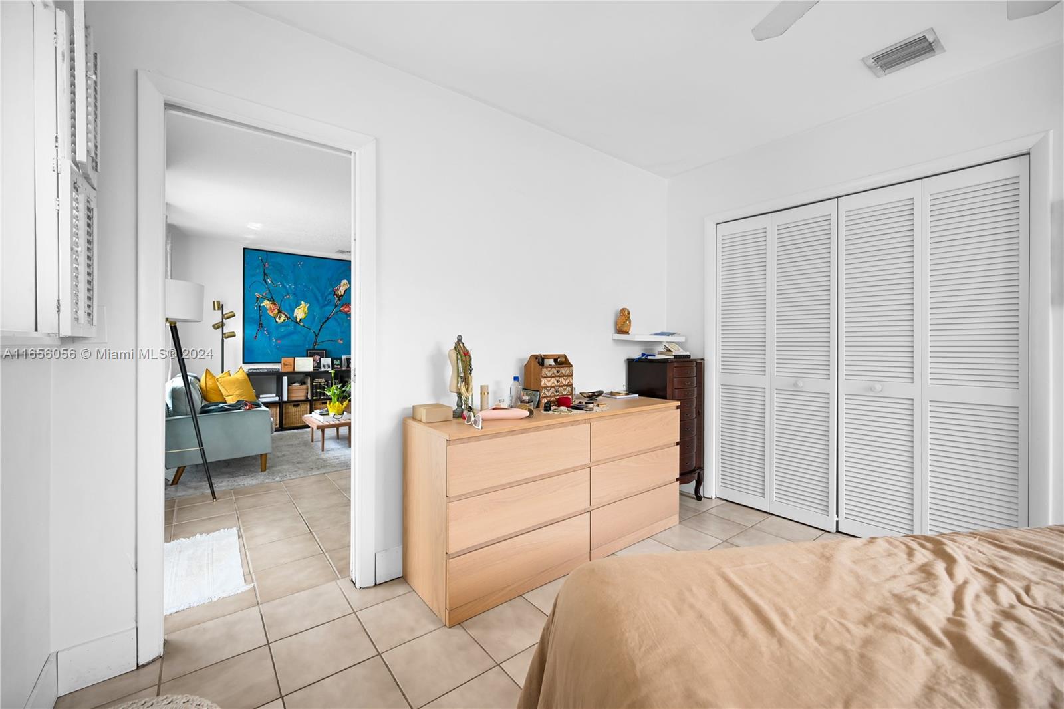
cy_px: 354
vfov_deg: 81.2
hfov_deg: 104.3
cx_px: 532
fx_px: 414
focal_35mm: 14
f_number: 4
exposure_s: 1/30
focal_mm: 14
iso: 100
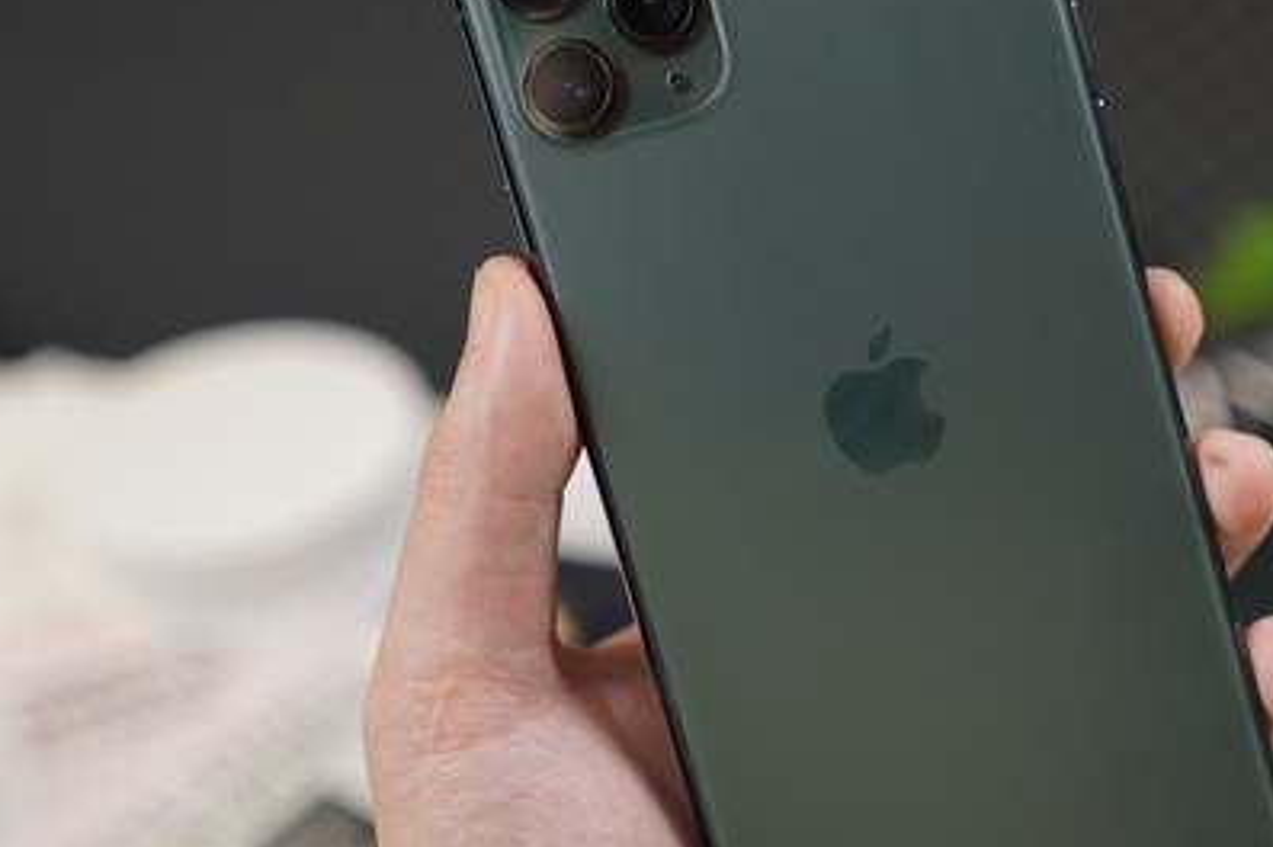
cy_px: 451
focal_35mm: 48
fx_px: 1696
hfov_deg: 40.2
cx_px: 933
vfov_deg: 28.0
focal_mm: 28
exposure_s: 1/125
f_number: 2.8
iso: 640
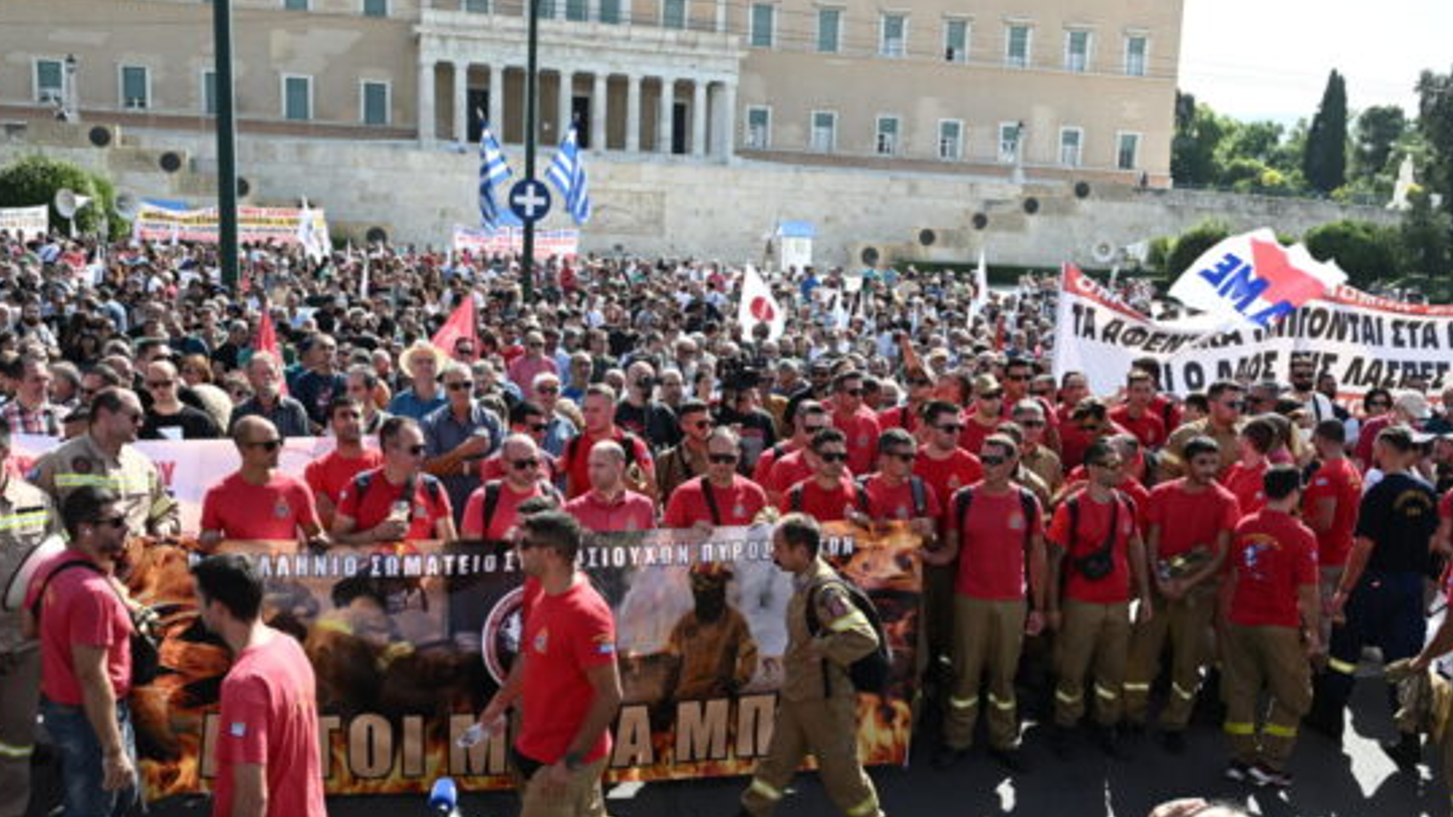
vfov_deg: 33.1
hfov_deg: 55.8
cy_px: 464
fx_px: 1371
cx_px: 728
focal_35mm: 36
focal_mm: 30.5
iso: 200
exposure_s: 1/400
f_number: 6.3
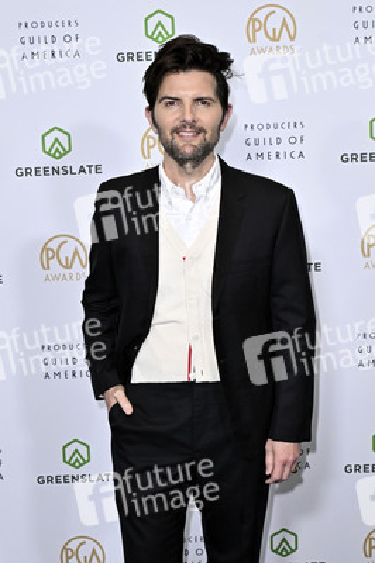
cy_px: 282
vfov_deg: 36.3
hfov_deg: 24.6
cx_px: 188
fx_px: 861
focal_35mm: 55
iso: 2000
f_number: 5.6
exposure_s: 1/320
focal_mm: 37
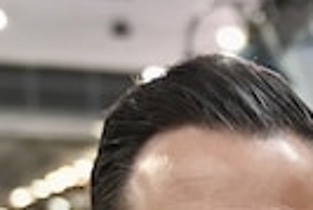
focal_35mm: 246
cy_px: 483
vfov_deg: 5.4
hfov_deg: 7.8
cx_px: 722
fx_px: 2141
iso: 320
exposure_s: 1/125
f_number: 2.8
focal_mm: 32
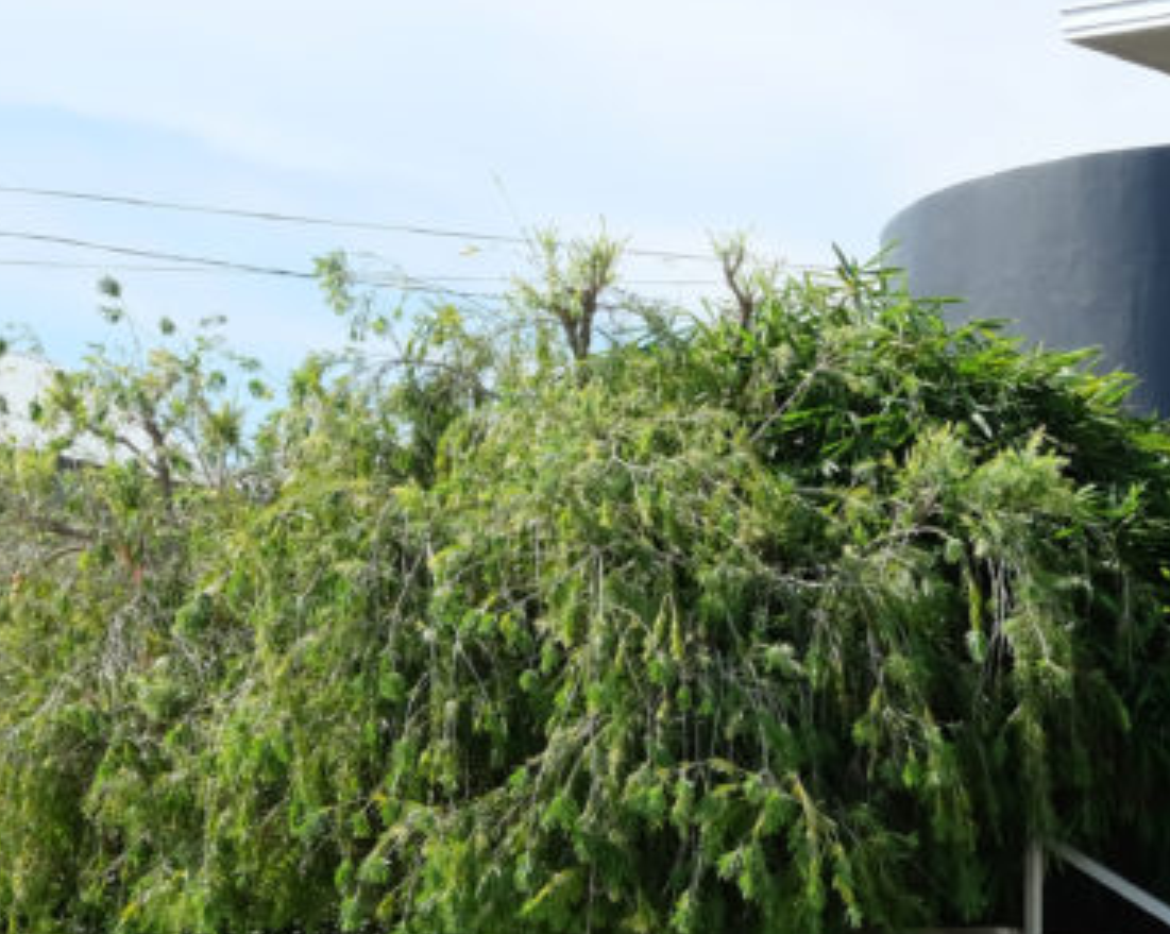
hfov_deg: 22.8
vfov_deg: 20.1
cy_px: 563
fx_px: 2630
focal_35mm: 76
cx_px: 1454
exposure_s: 1/420
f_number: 9
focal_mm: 19.1
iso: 400
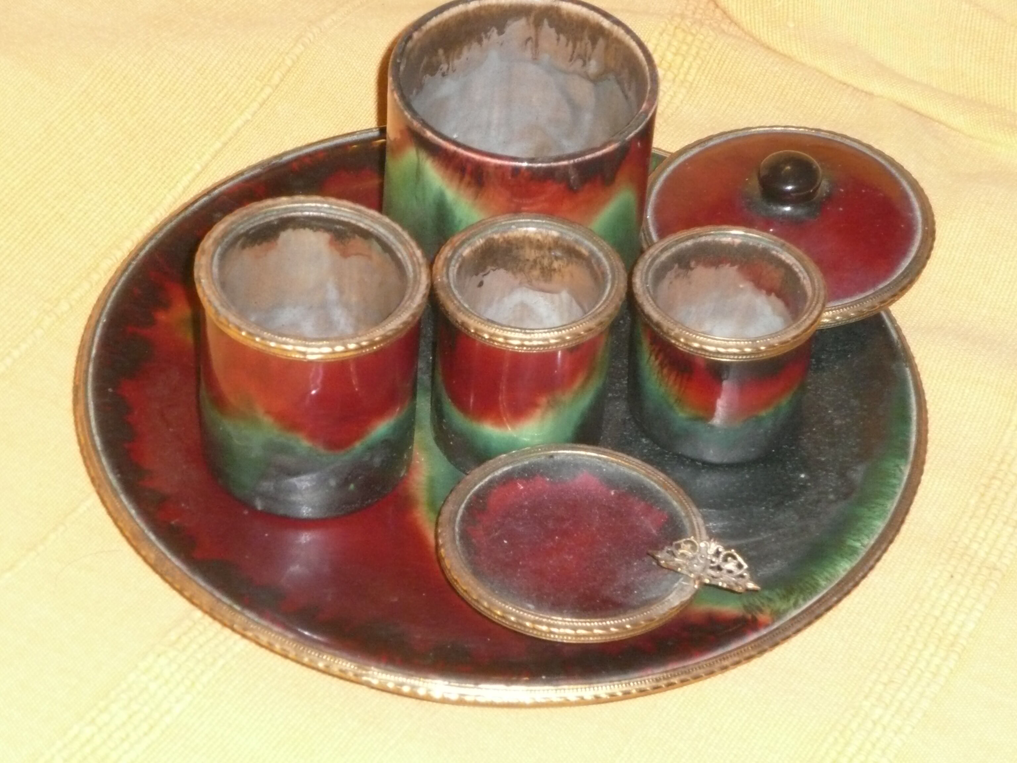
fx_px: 4143
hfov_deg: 14.0
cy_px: 382
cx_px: 508
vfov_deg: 10.5
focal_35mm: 141
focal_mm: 23.1
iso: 500
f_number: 4.8
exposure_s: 1/30
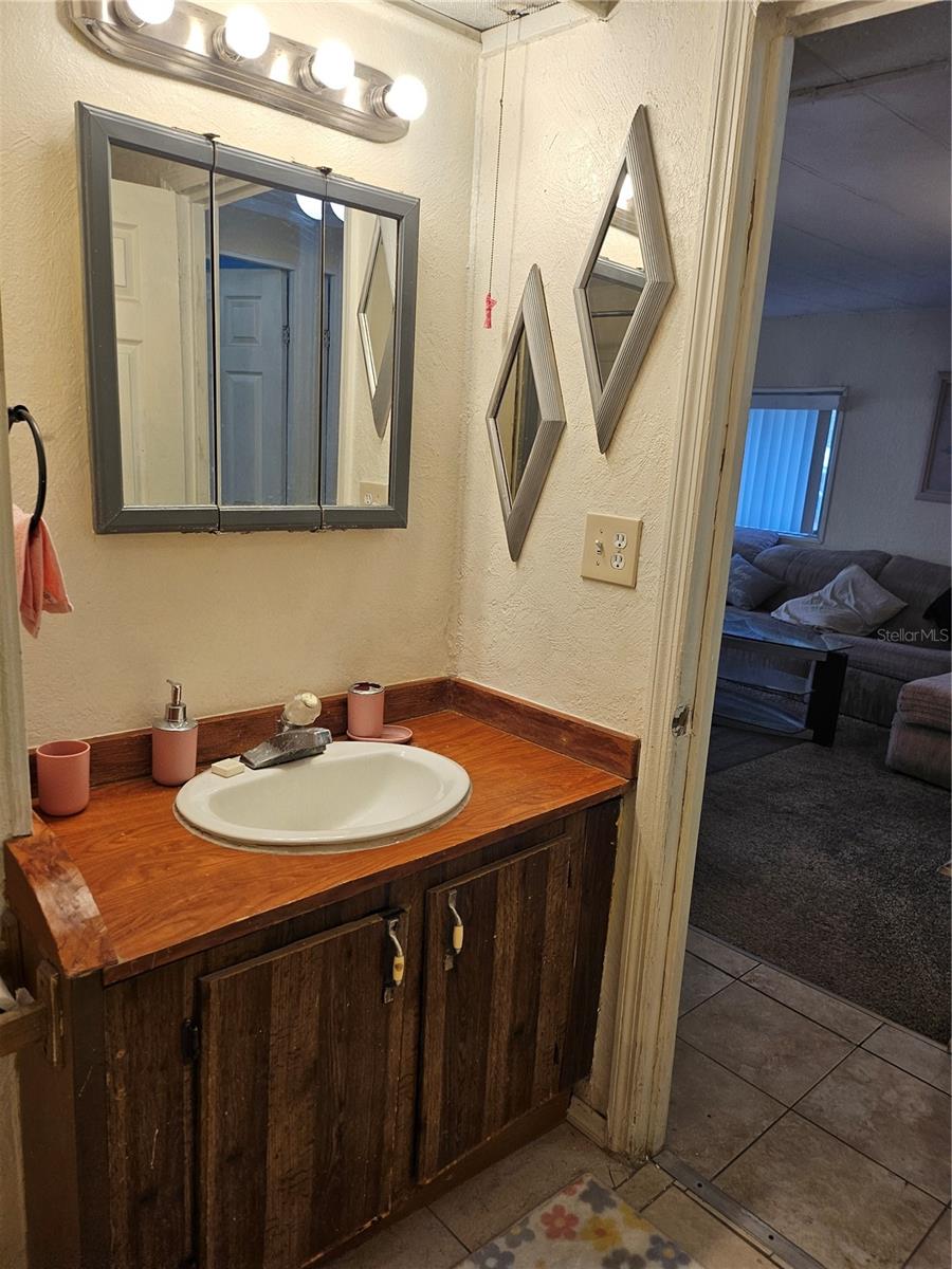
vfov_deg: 71.6
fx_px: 880
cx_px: 476
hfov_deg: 56.8
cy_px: 634
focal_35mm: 24
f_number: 1.8
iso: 64
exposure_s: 1/120
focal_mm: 5
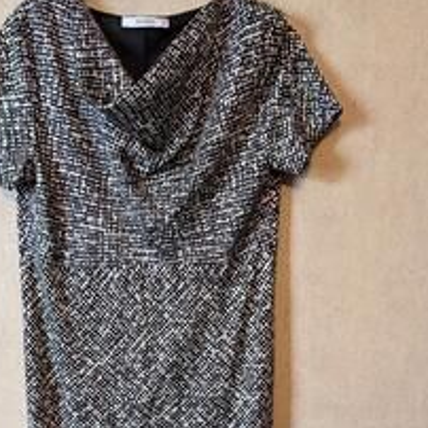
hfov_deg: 41.6
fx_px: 560
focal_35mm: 40
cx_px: 170
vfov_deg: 40.0
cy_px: 347
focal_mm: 6.9
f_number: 1.68
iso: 462
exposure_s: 1/60
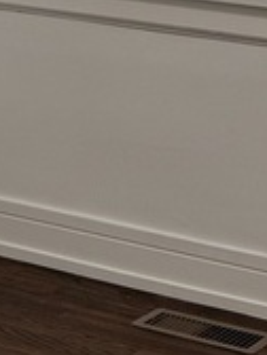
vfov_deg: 11.8
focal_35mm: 154
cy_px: -283
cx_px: -104
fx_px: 1584
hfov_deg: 9.4
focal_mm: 6.76
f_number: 1.78
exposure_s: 1/120
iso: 80
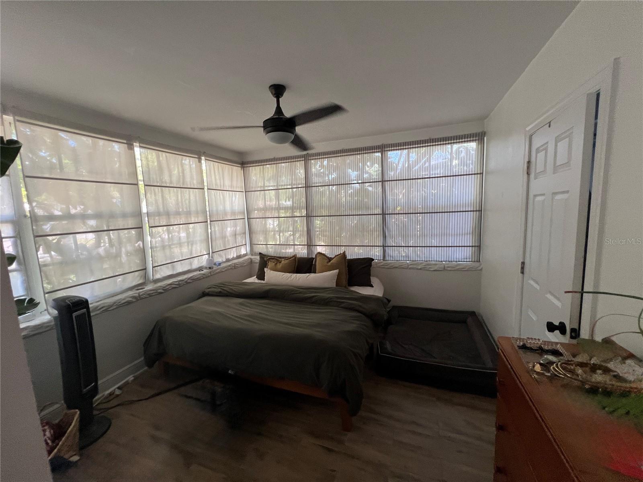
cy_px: 241
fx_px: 241
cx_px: 322
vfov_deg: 89.9
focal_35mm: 13
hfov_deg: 106.2
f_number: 1.8
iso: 250
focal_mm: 1.57
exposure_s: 1/72
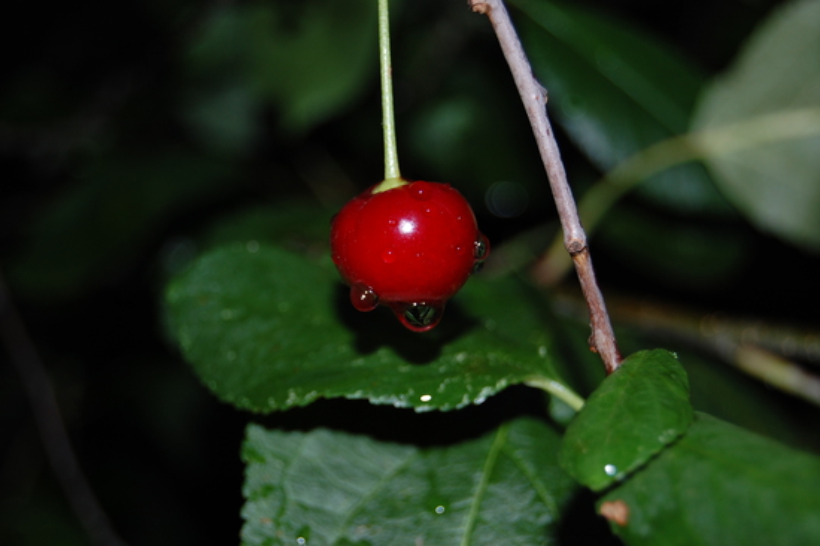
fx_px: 1878
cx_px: 410
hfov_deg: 24.6
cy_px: 273
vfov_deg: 16.5
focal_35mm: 82
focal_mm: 55
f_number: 5.6
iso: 200
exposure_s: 1/125
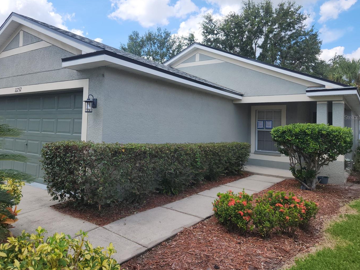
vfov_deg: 51.2
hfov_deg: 65.1
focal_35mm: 27
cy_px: 117
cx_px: 158
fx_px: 281
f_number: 1.8
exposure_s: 1/1050
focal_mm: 5.4
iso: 20
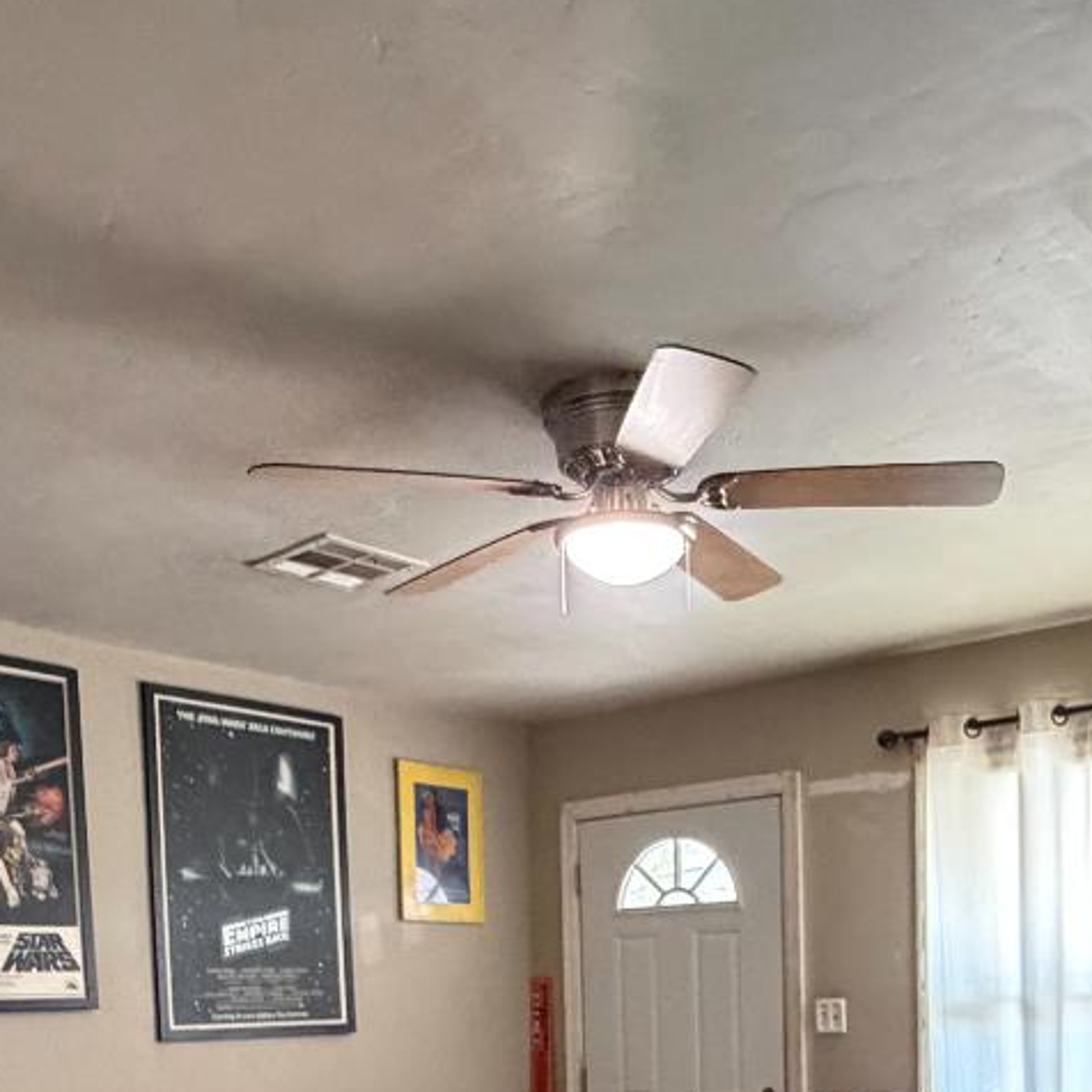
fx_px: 1392
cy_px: 1093
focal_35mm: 39
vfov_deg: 38.1
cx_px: 645
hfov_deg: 42.7
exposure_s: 1/60
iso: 800
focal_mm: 2.22
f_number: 2.2
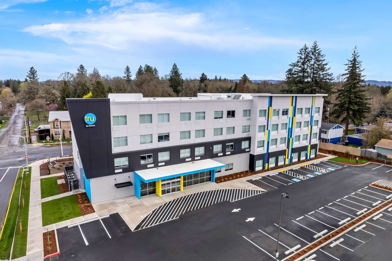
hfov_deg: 78.6
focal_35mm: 22
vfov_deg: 57.2
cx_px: 196
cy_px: 130
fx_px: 240
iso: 200
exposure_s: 1/120
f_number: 2.8
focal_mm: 8.38
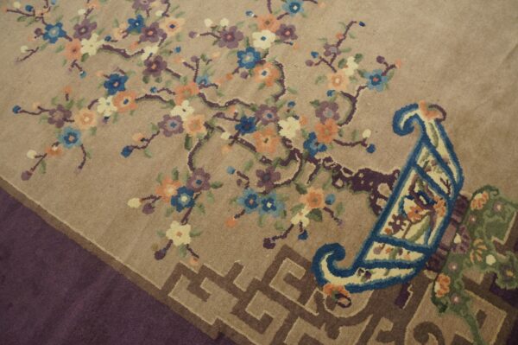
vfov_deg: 47.9
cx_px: 259
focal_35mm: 27
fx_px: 388
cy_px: 172
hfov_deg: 67.4
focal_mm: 18
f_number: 4
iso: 800
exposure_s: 1/60
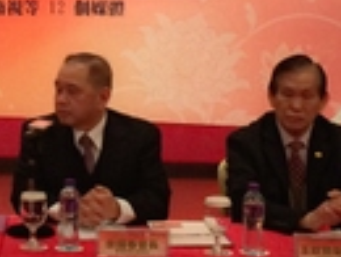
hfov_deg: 16.8
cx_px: 10
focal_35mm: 115
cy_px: 4
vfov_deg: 12.8
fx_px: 1135
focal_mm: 4.12
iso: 50
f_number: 2.2
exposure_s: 1/30
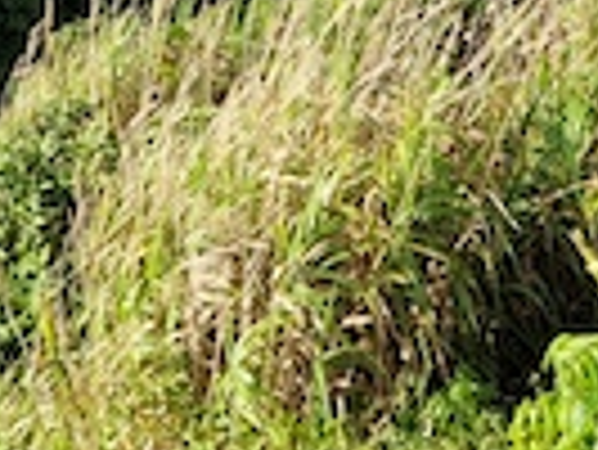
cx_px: 582
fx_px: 2352
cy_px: -659
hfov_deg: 14.3
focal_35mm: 136
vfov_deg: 9.6
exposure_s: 1/1156
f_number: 1.8
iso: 50
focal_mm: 5.4
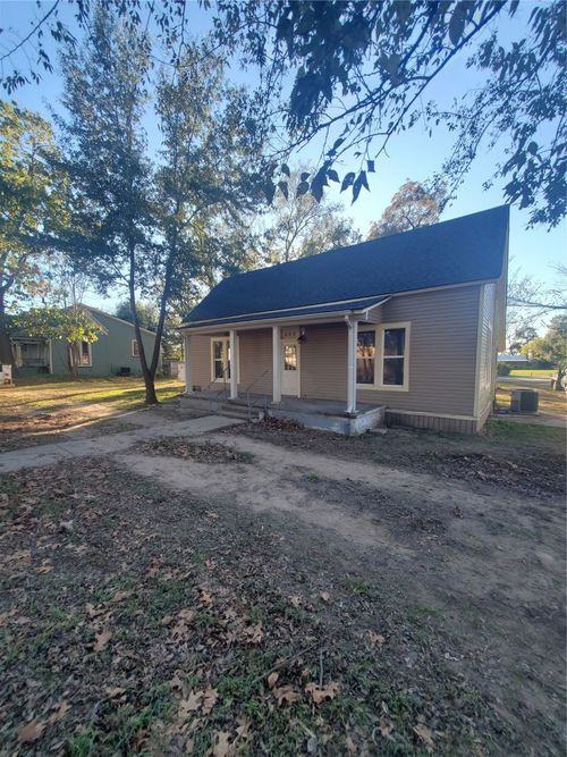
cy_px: 378
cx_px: 284
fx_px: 284
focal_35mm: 13
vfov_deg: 106.2
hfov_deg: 89.9
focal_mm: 1.8
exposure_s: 1/234
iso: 50
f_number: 2.2
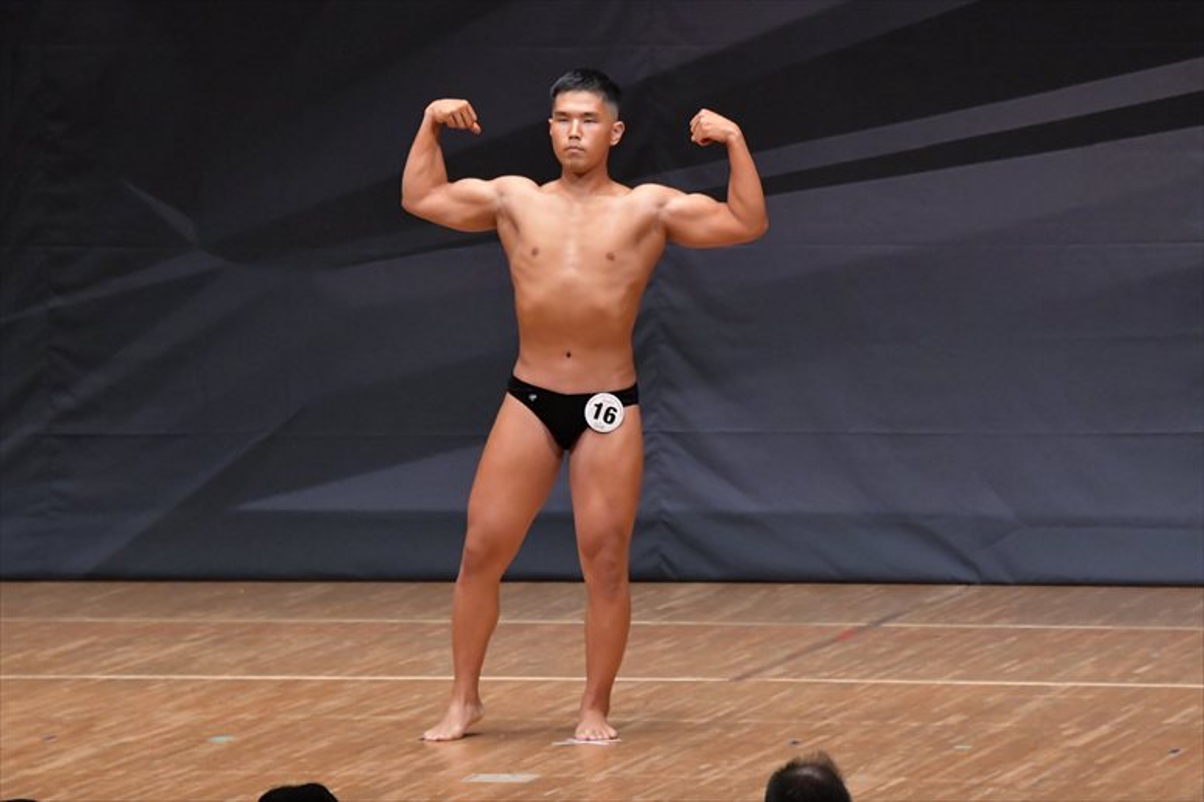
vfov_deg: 5.1
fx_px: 9026
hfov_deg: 7.6
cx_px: 602
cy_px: 401
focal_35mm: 270
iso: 6400
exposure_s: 1/400
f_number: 5.6
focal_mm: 180
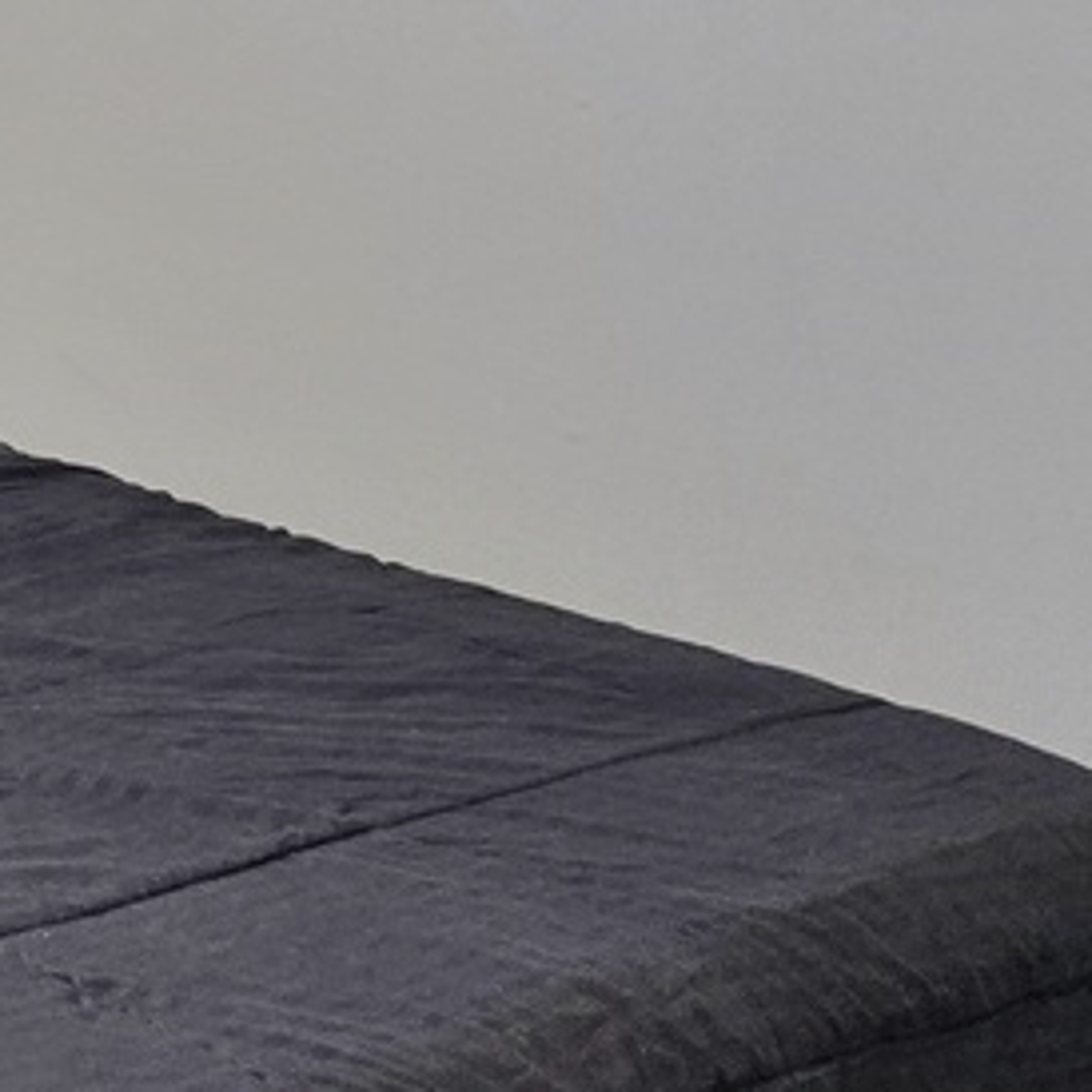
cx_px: -917
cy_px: -16
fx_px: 3819
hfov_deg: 14.2
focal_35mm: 107
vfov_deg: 15.9
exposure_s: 1/120
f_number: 1.8
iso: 125
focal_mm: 5.4
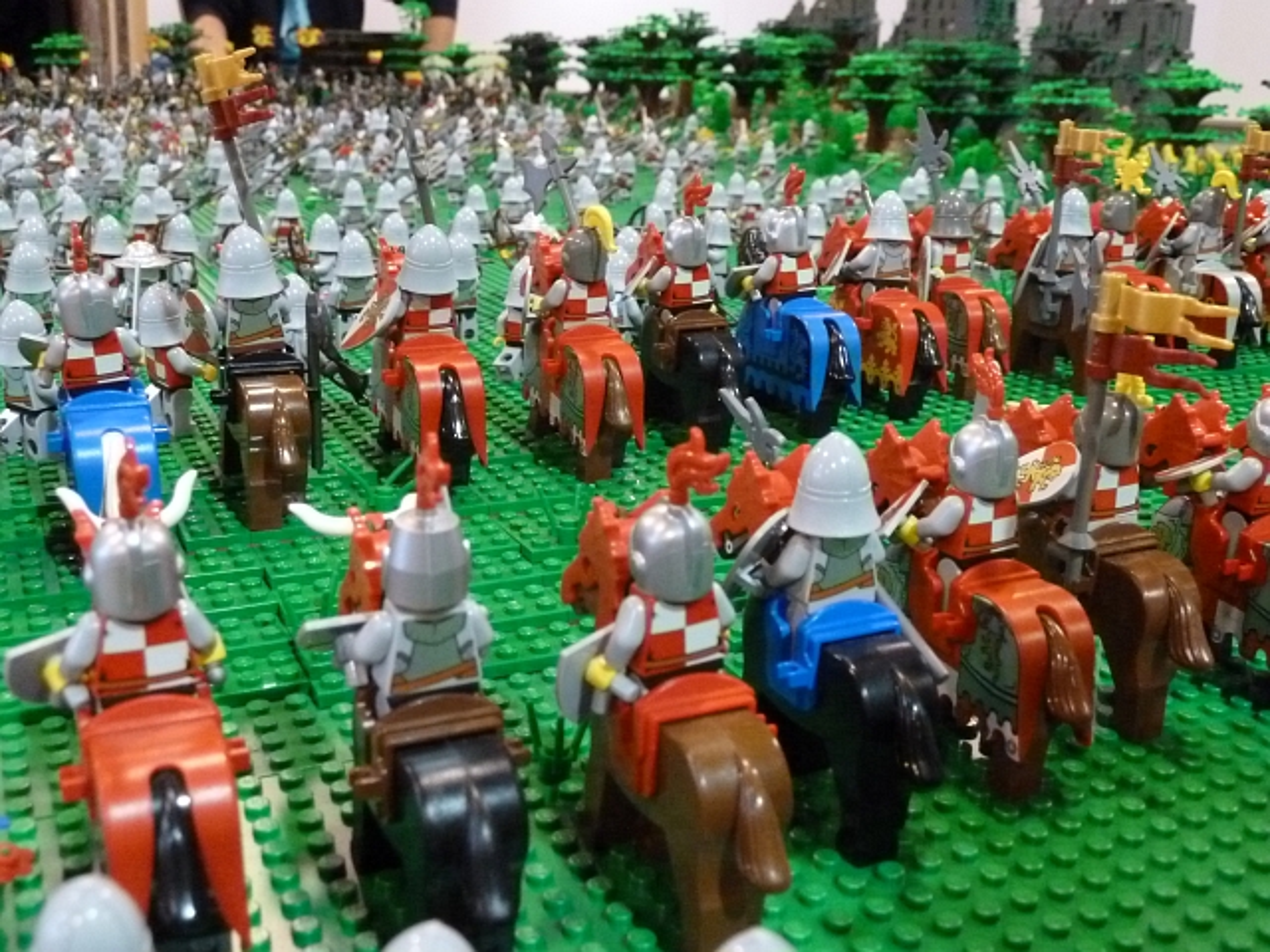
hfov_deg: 50.1
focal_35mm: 37
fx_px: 1357
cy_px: 476
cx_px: 635
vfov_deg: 38.7
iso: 800
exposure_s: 1/30
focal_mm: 6.1
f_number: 3.6
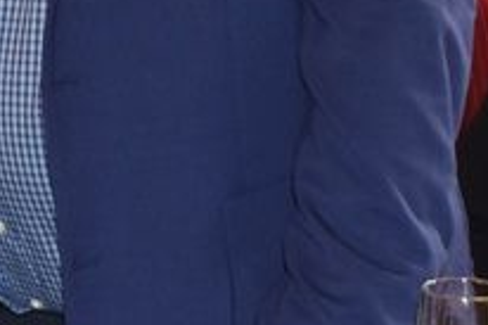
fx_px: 2831
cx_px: -322
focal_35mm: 209
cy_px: -231
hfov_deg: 9.5
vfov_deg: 6.4
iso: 560
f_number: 4.5
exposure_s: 1/60
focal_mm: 28
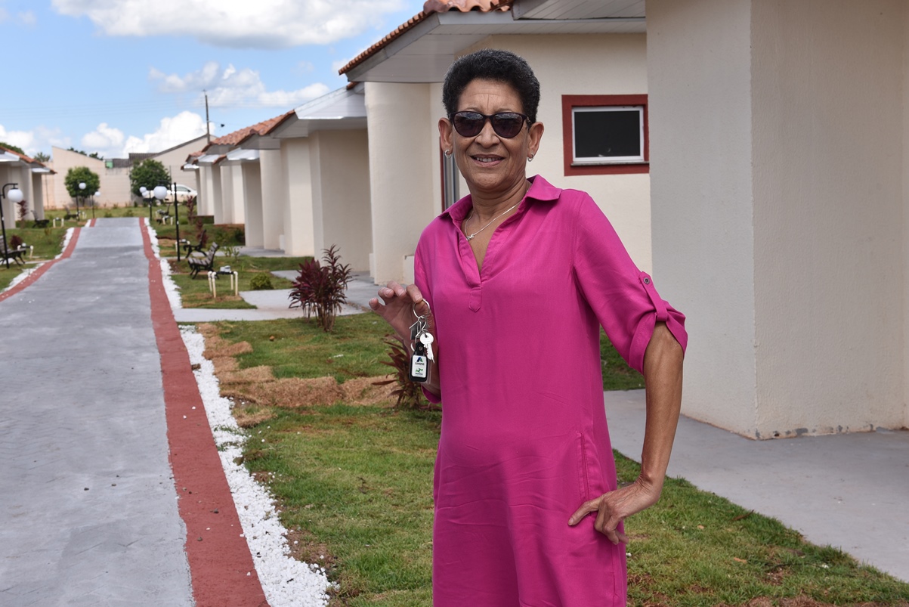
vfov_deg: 28.1
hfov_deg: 41.1
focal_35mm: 48
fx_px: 1212
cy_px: 304
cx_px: 454
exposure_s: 1/200
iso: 160
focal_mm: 48
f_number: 10
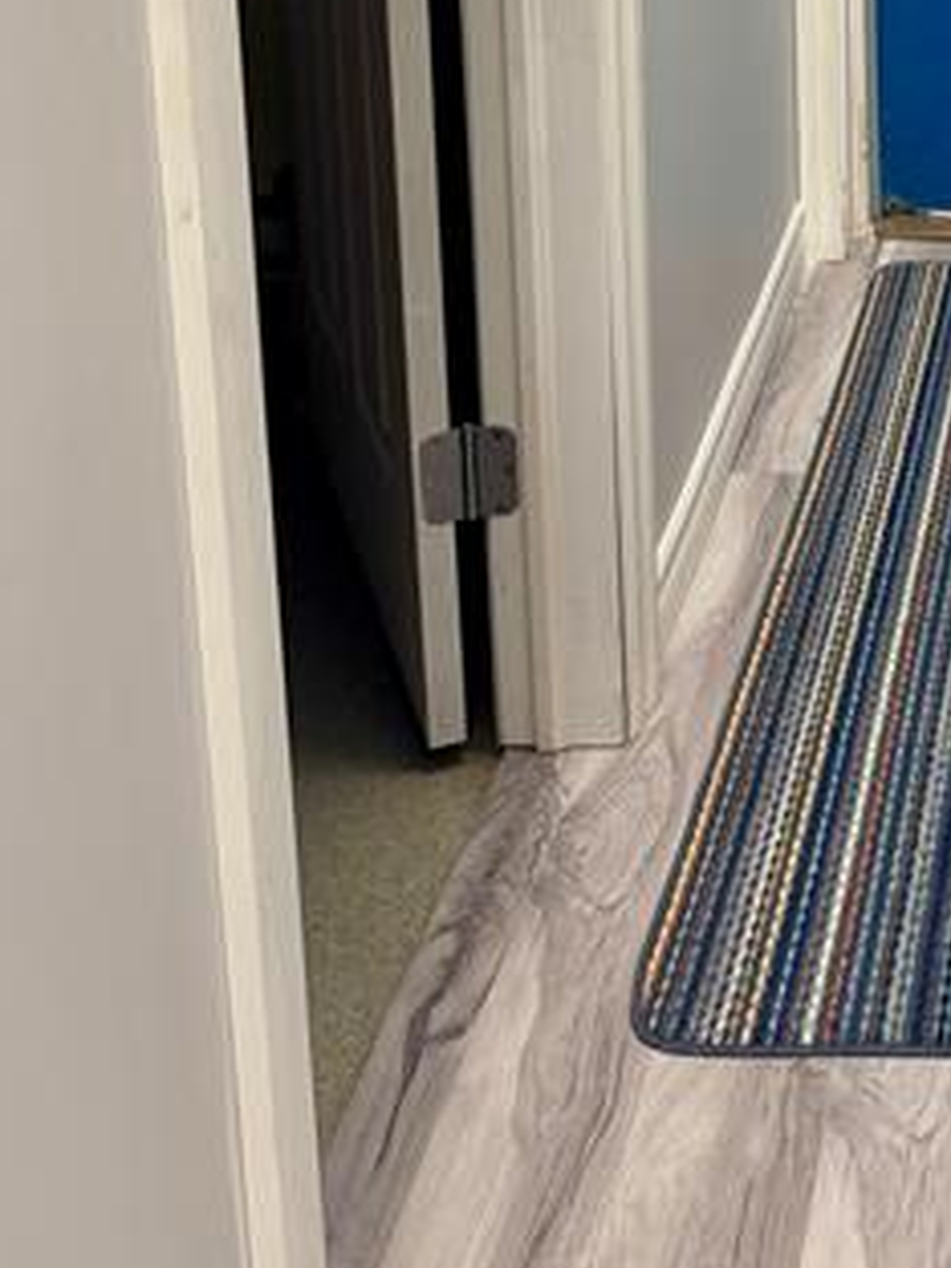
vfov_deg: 28.9
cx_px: 1085
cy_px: -195
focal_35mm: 59
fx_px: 2161
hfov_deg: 23.1
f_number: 1.78
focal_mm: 6.76
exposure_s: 1/120
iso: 200
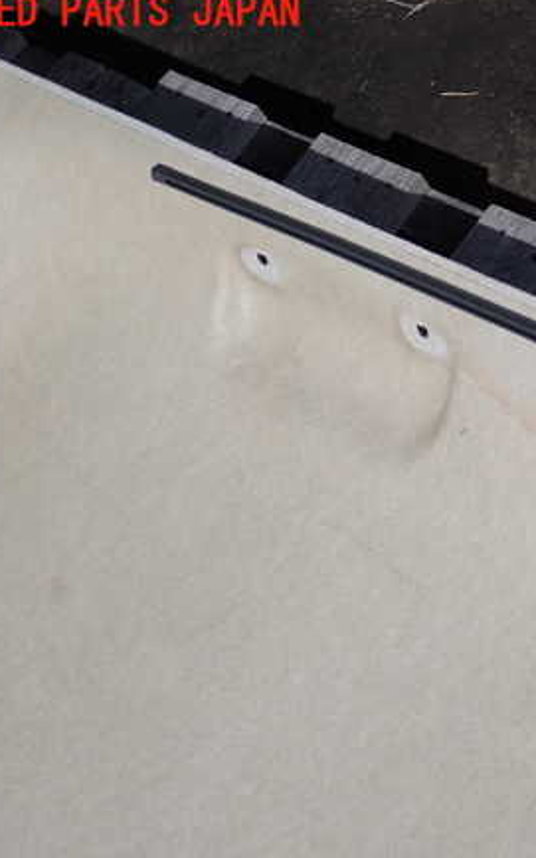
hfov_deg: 15.1
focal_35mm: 85
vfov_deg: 24.4
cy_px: 433
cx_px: 534
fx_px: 1988
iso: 100
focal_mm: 10.35
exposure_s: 1/1000
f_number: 5
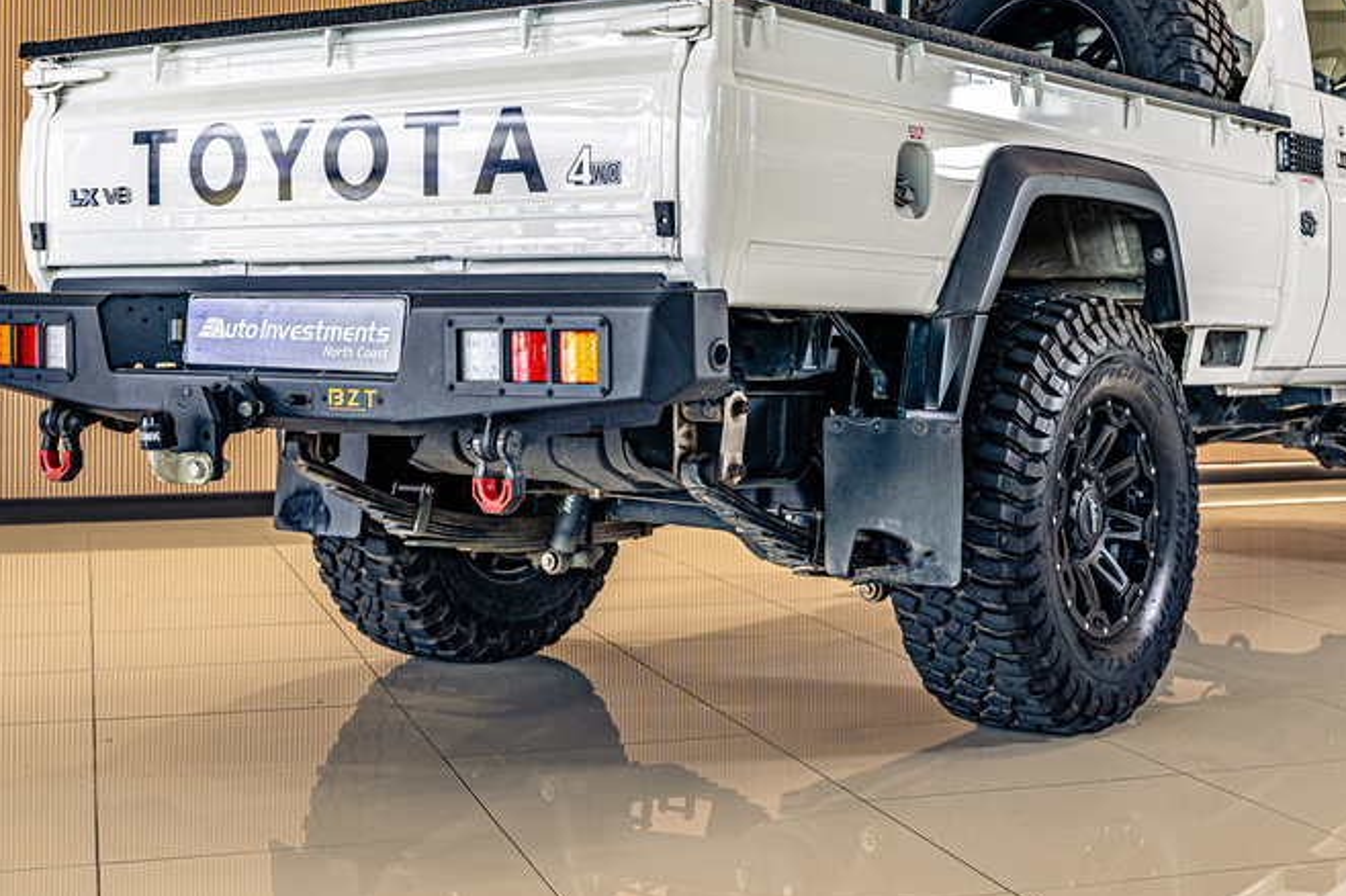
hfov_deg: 35.4
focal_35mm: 56
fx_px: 2093
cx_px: 864
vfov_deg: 24.0
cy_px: 248
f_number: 4
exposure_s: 1/125
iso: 400
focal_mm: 36
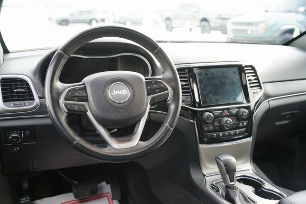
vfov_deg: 34.2
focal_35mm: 39
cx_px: 153
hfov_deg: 49.5
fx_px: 332
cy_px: 102
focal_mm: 39
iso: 125
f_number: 4
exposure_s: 1/60
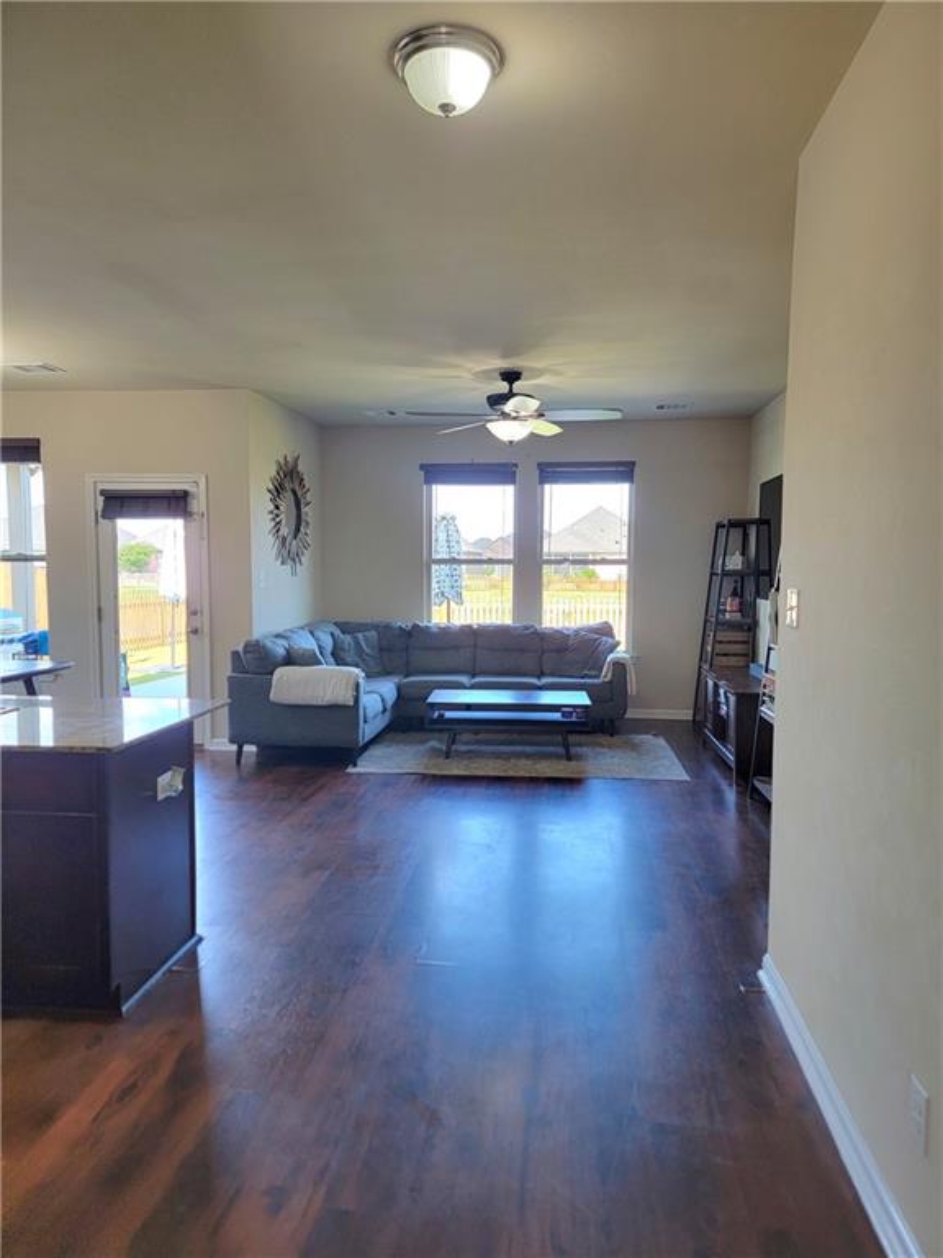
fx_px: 872
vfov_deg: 71.6
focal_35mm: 24
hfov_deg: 56.8
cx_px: 472
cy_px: 629
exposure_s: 1/120
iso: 100
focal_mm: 6.7
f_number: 1.8
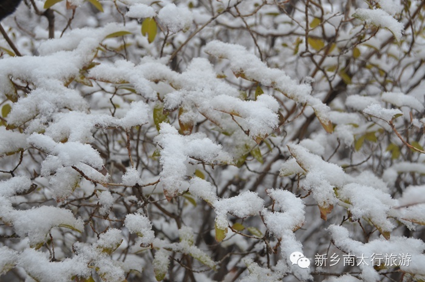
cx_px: 212
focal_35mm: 60
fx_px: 707
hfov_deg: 33.5
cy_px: 141
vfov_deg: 22.5
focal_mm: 40
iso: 200
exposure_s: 1/180
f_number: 6.7
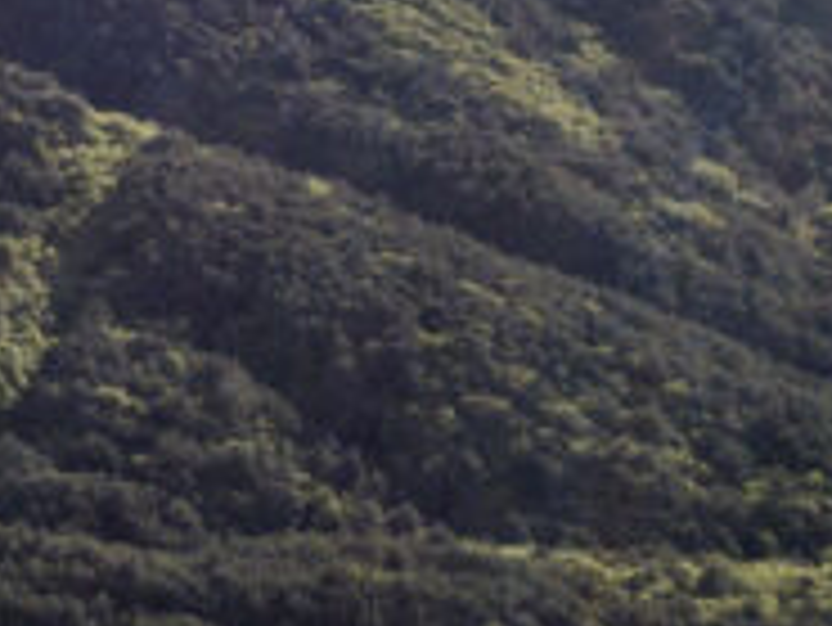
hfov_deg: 11.6
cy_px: -194
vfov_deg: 10.1
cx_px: -1093
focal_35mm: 144
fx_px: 3463
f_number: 2.2
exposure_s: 1/1400
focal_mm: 4.73
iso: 100
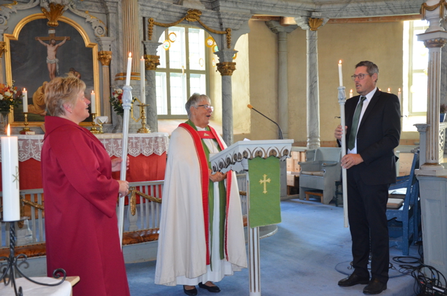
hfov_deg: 46.5
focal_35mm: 42
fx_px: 520
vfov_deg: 31.8
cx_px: 224
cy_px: 148
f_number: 4
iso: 1100
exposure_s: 1/60
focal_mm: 28
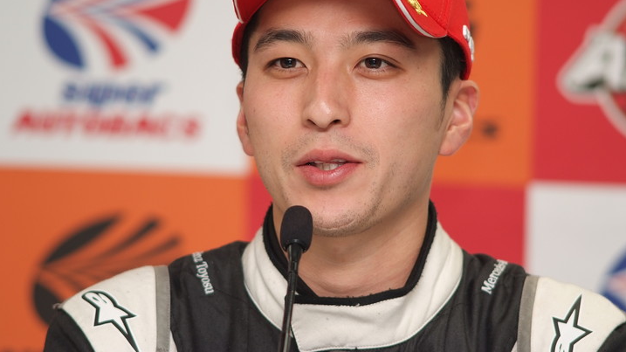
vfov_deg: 4.3
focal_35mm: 284
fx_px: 4713
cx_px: 313
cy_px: 149
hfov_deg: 7.6
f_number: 2.8
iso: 400
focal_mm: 180
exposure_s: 1/250
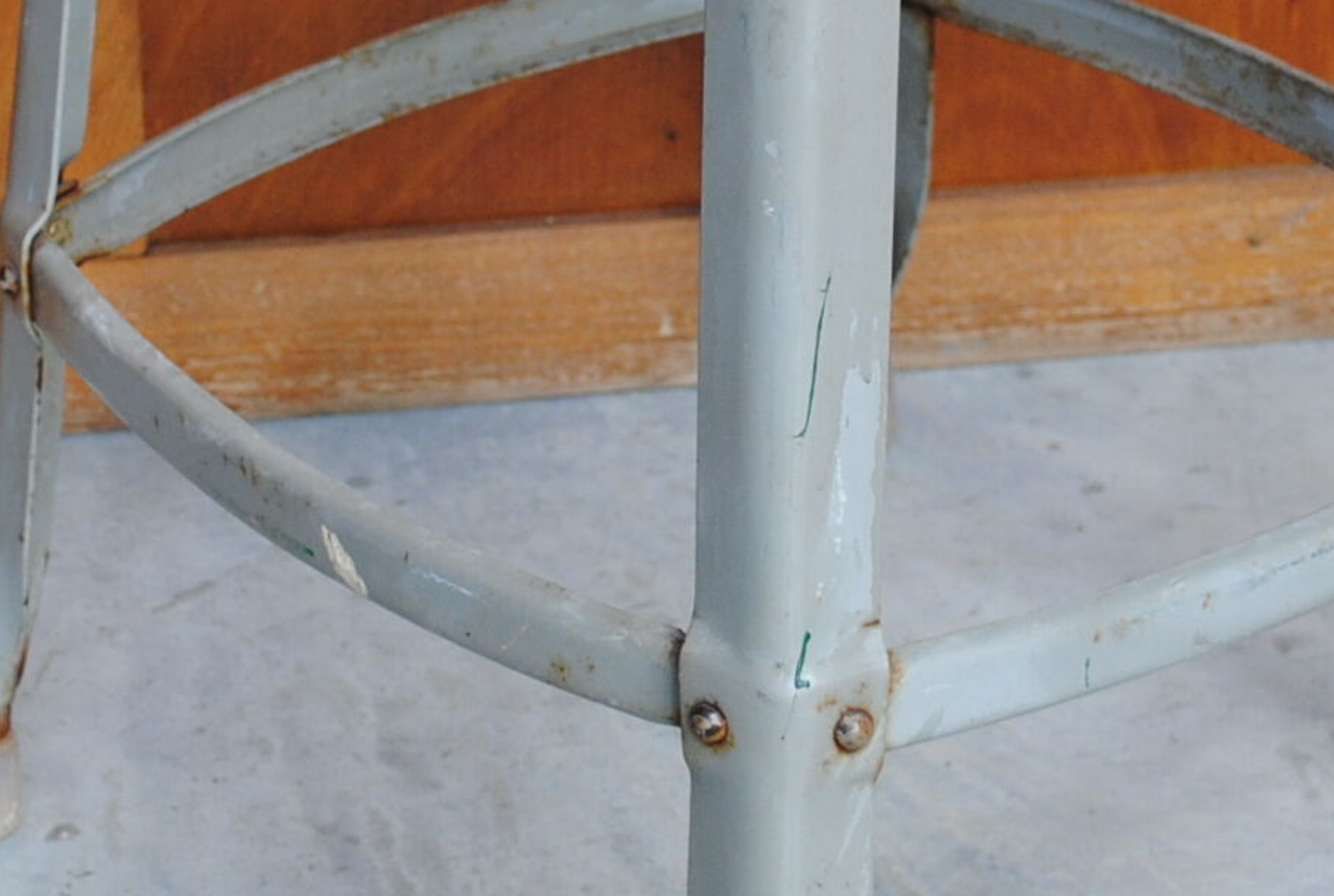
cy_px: 201
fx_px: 5185
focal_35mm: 140
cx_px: 720
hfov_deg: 14.7
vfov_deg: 9.9
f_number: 4.5
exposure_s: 1/60
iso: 200
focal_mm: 29
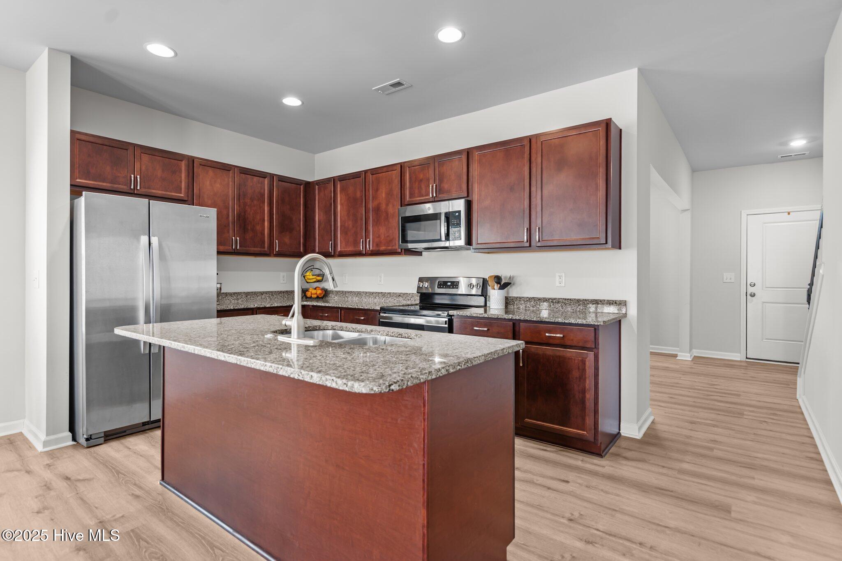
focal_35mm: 17
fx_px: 398
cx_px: 421
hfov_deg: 93.3
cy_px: 280
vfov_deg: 70.4
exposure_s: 1/2
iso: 320
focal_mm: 17
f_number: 4
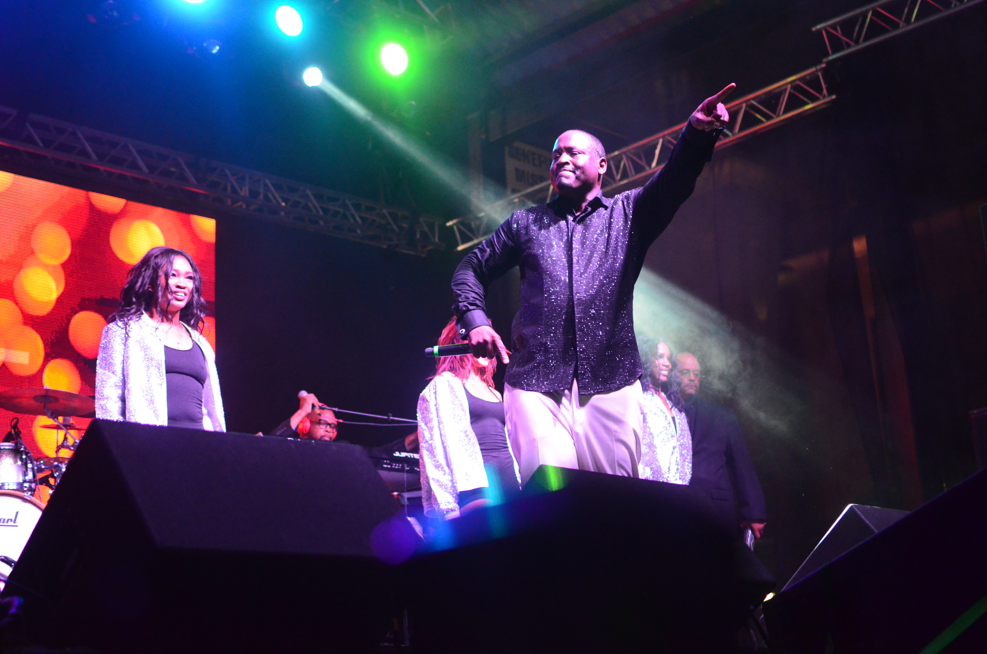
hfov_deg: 37.9
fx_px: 1436
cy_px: 327
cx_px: 494
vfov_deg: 25.6
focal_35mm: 52
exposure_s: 1/250
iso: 3200
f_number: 2.8
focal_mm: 35
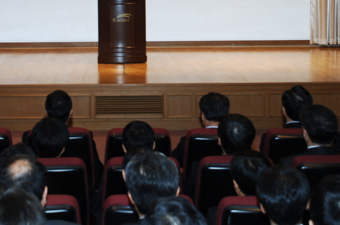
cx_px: 116
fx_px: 896
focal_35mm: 95
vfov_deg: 14.2
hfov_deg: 21.4
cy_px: 13
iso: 400
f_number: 4.5
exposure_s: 1/60
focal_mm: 31
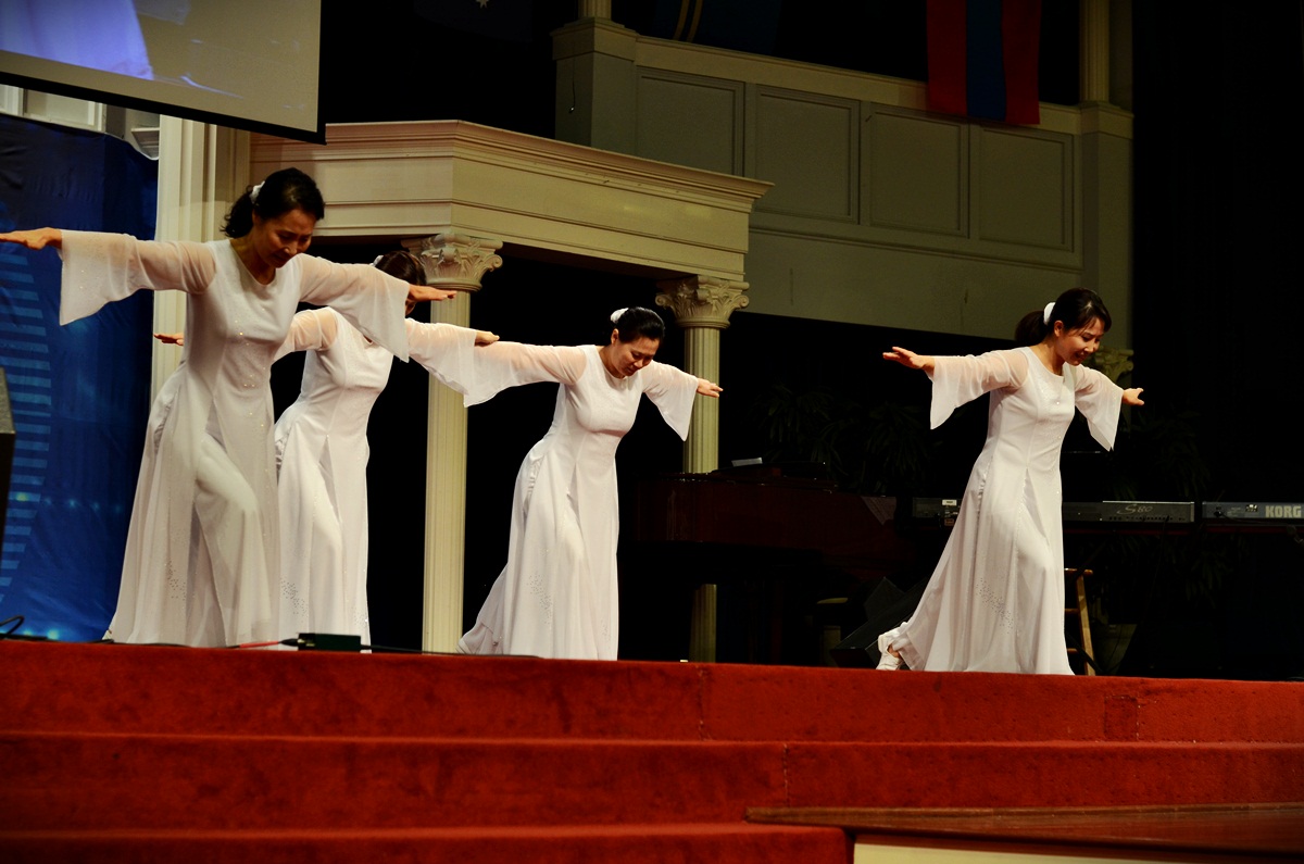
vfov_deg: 18.1
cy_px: 432
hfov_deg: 27.0
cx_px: 652
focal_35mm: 75
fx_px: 2711
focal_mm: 50
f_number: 3.2
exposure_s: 1/50
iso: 500
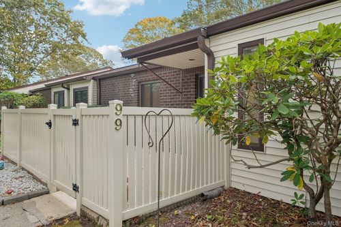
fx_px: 227
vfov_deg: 53.1
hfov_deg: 73.8
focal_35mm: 24
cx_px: 170
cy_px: 114
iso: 200
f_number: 8
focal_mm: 24
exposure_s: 1/50
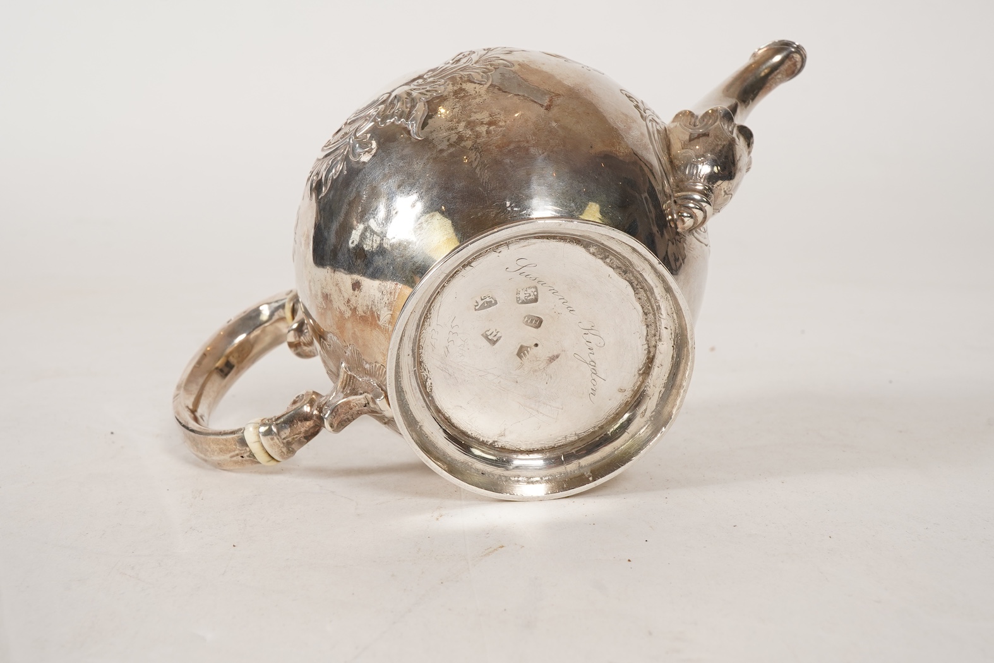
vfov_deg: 29.9
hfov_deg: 43.6
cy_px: 332
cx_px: 497
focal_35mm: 45
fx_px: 1243
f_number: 22
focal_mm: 30
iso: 400
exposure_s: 1/125
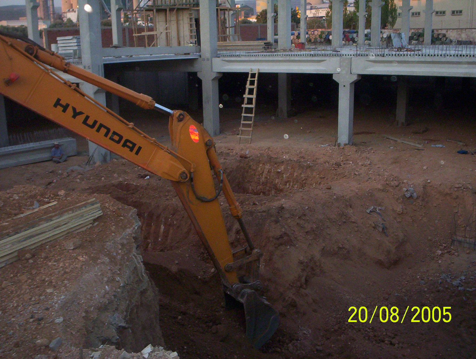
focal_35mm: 38
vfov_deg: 37.9
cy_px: 180
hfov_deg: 48.9
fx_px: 524
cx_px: 238
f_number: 4.5
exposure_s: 1/60
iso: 140
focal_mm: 4.99
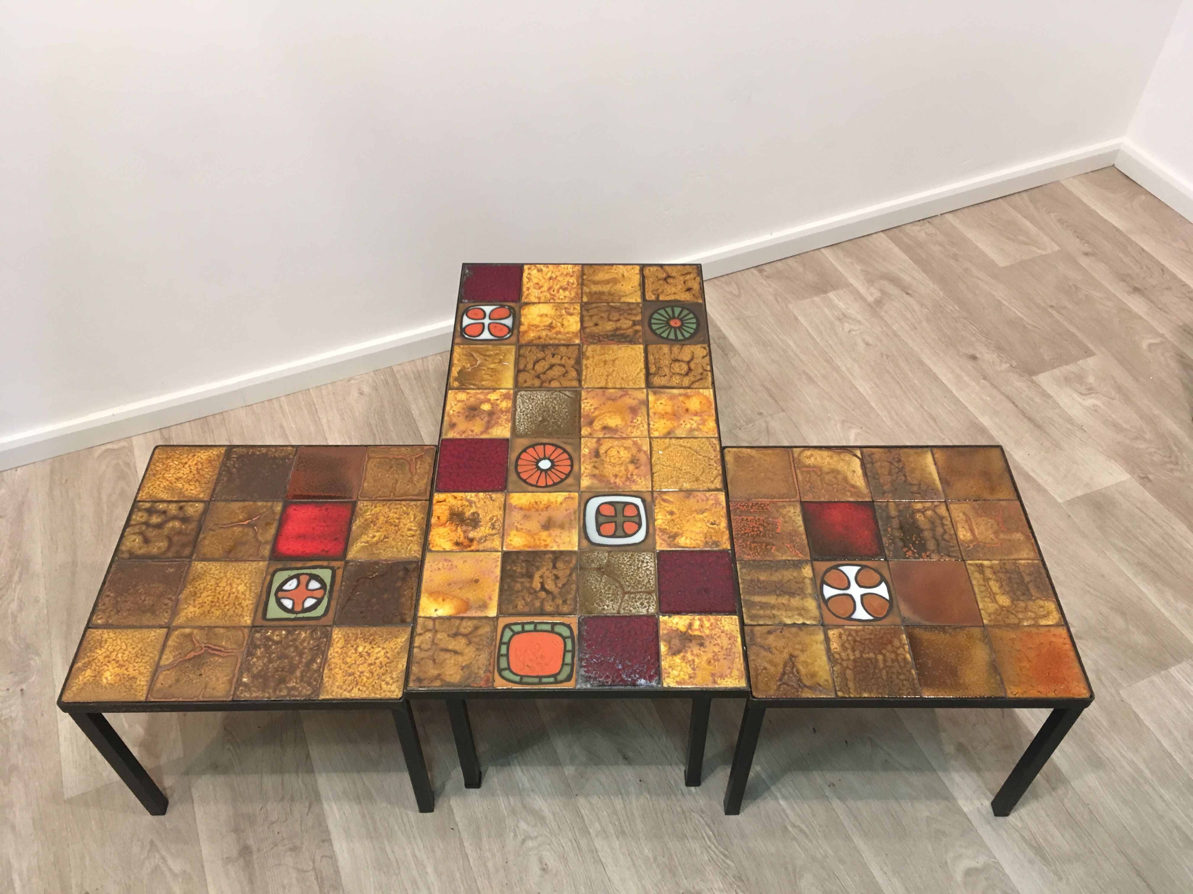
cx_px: 596
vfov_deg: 48.2
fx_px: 999
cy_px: 447
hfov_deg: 61.7
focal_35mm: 29
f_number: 2.2
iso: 125
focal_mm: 4.15
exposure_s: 1/33
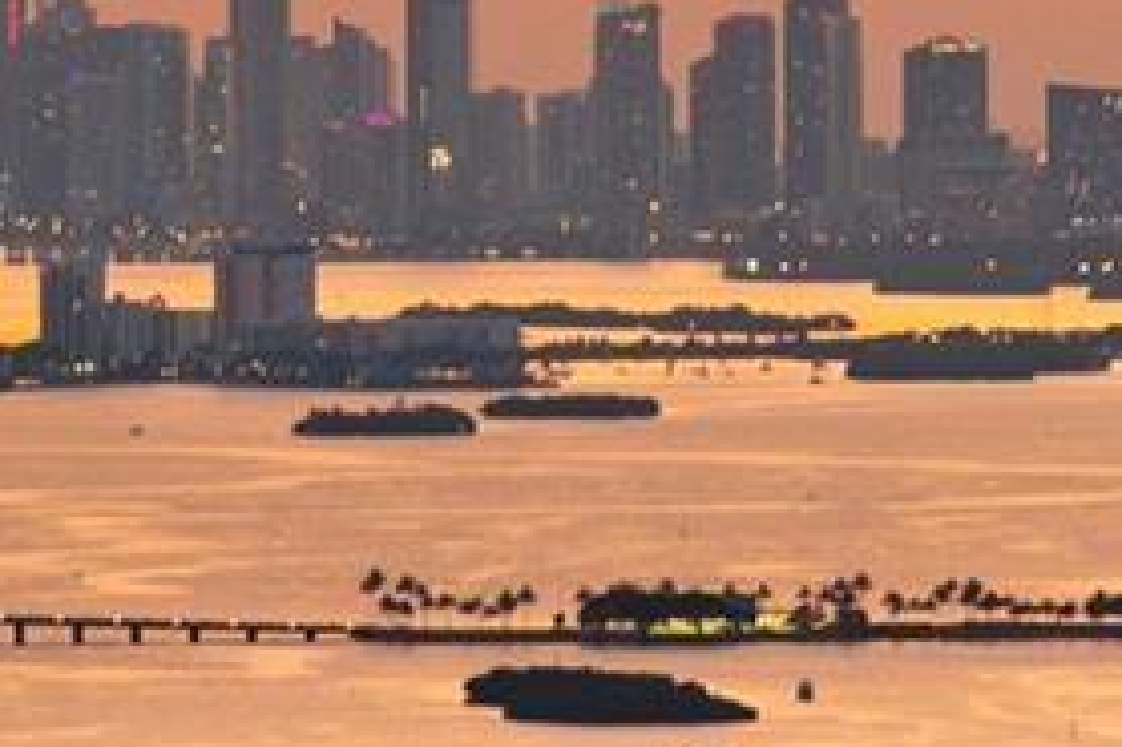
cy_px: 147
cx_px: 129
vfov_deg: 2.0
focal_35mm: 691
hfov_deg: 3.0
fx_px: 21523
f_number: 10
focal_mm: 120
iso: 800
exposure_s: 1/13
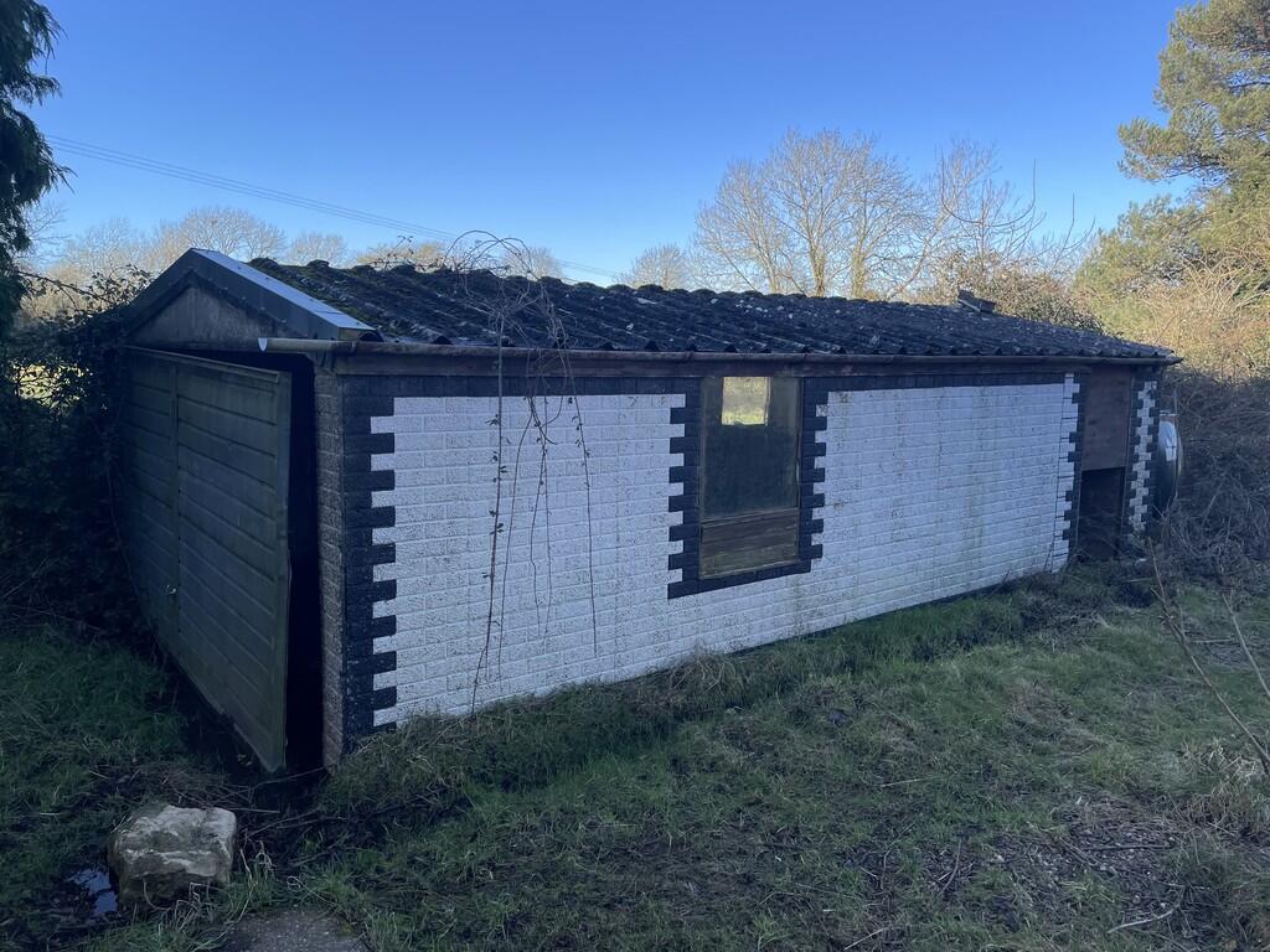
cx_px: 635
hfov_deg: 67.3
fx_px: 954
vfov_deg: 53.1
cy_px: 476
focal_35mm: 26
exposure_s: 1/1182
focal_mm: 4.2
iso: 32
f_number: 1.6
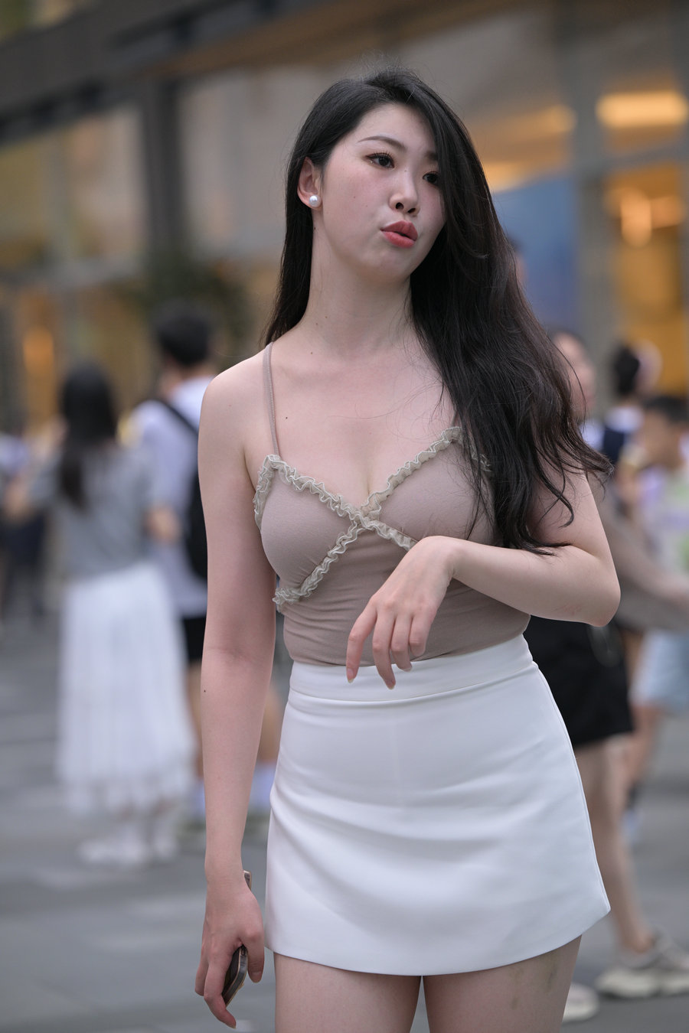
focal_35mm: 130
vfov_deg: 15.8
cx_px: 344
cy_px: 516
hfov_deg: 10.5
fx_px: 3732
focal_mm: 130
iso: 640
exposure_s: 1/640
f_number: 3.5
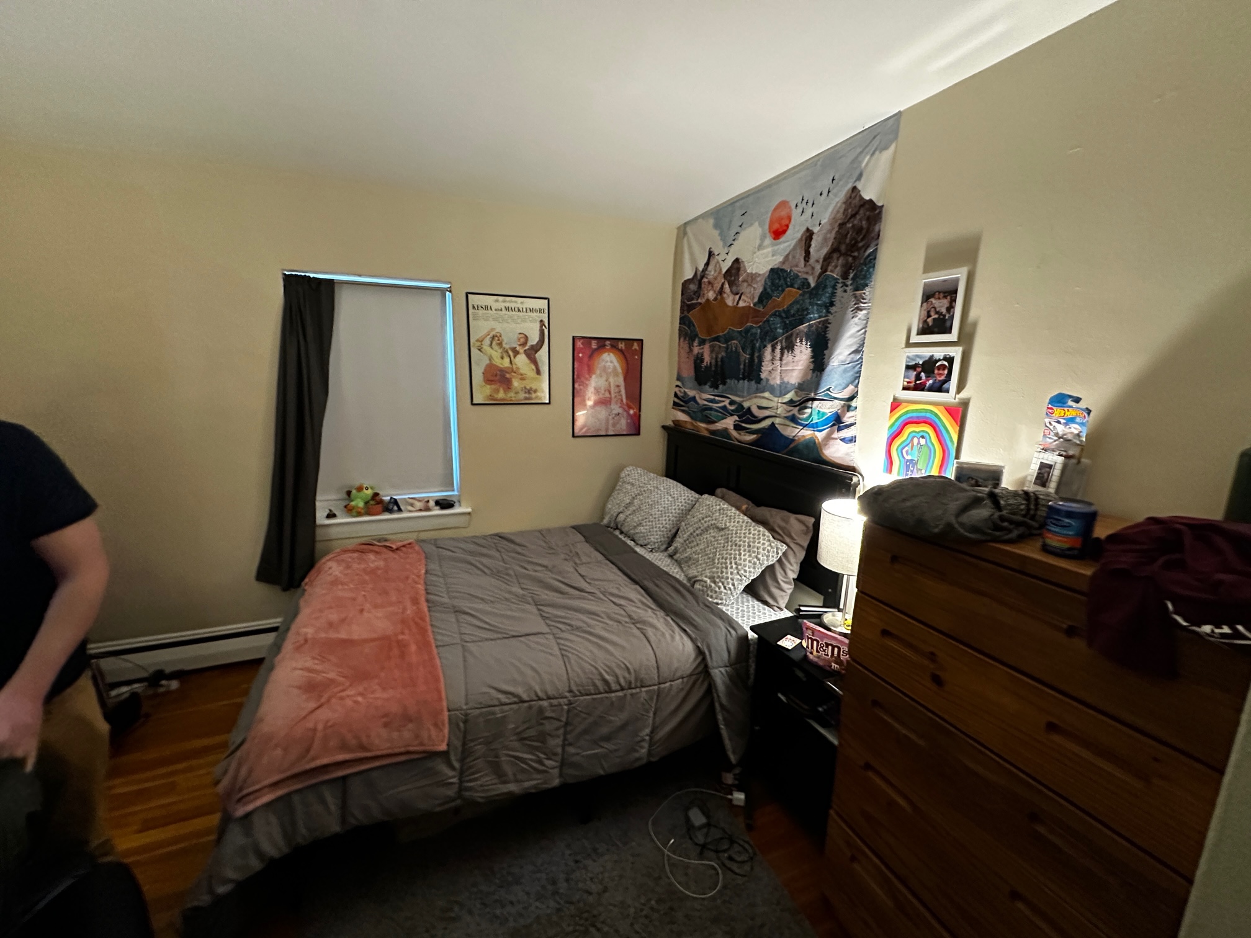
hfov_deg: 102.1
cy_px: 469
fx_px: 506
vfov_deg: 85.7
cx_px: 626
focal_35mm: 14
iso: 800
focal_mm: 2.22
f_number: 2.2
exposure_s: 1/60
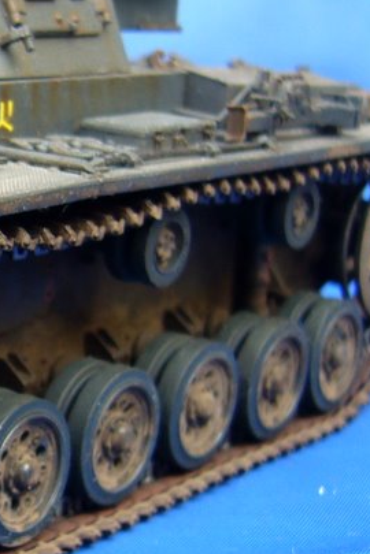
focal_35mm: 92
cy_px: 274
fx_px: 1418
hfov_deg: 14.0
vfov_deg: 22.1
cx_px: -162
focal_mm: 5.8
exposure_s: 1/30
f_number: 2.8
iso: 80
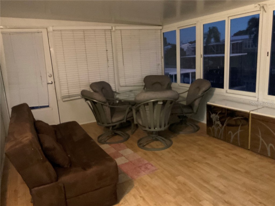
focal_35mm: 29
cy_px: 103
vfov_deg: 48.2
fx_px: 230
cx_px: 138
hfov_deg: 61.7
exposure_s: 1/30
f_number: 1.8
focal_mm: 3
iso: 400
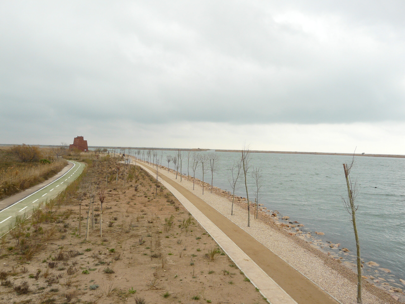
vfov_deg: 49.7
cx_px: 202
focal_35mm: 28
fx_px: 328
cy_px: 152
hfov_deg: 63.4
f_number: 3.2
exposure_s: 1/100
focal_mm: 4.6
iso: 100
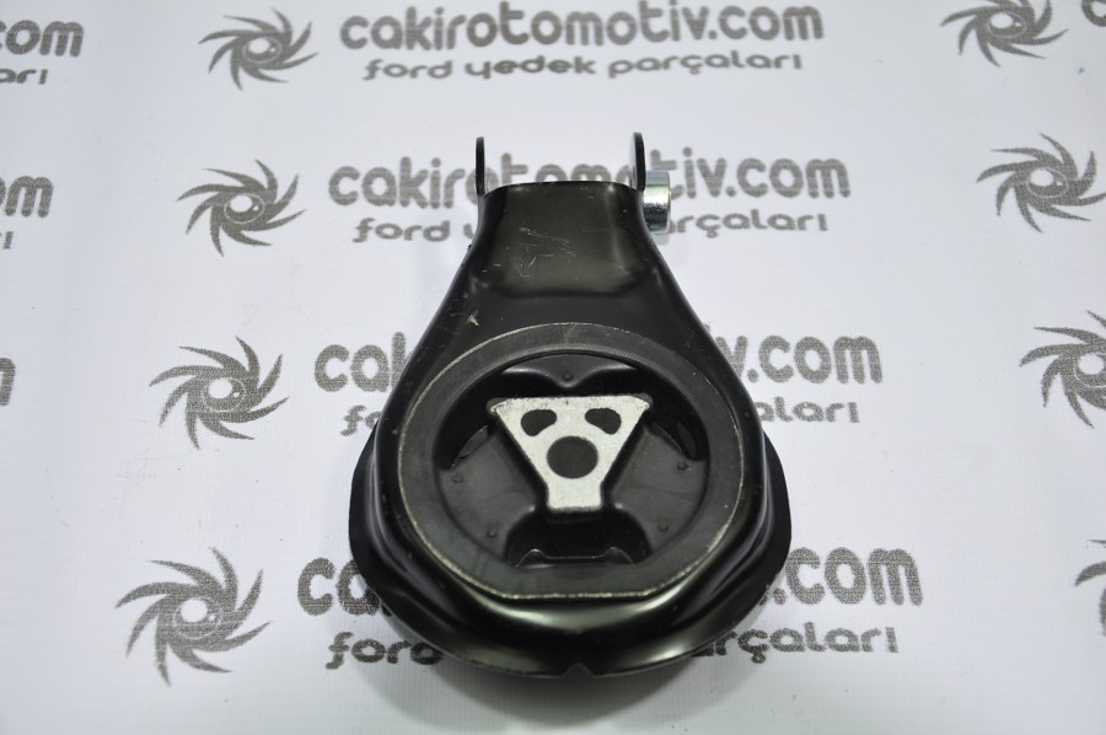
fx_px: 1749
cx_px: 553
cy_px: 368
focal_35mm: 57
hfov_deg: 35.1
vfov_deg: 23.7
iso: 200
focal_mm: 38
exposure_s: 1/40
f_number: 5
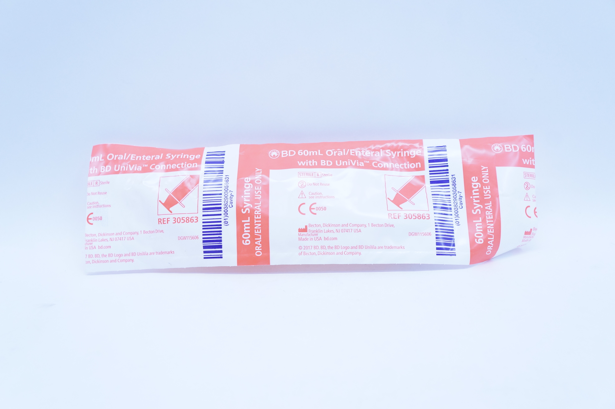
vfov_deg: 31.8
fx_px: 717
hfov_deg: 46.4
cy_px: 204
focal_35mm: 42
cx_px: 308
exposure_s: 1/160
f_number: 5.6
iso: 800
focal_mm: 28
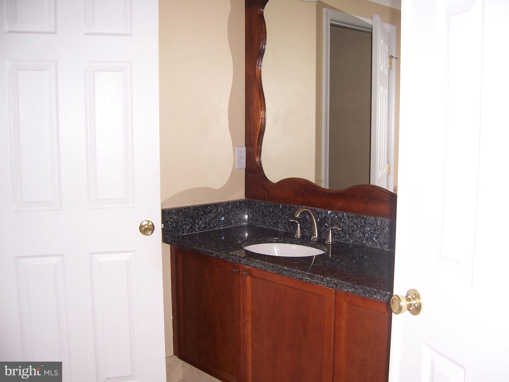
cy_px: 191
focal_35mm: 36
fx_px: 529
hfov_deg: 51.4
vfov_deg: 39.7
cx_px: 254
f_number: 3
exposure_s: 1/60
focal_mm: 6
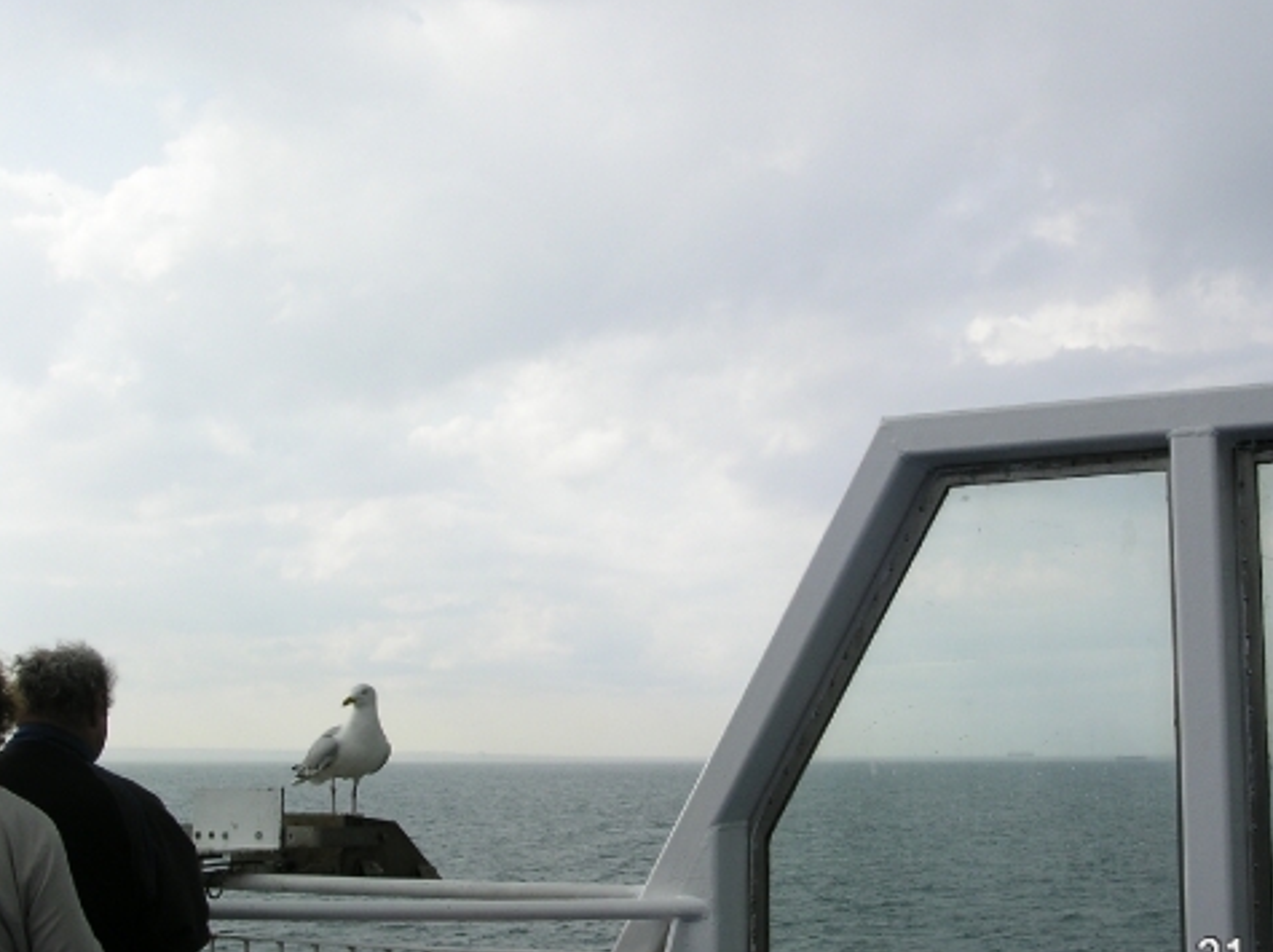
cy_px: 473
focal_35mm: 48
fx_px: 1763
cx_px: 780
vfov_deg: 30.2
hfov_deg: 39.5
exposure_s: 1/350
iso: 100
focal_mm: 7.8
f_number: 5.6
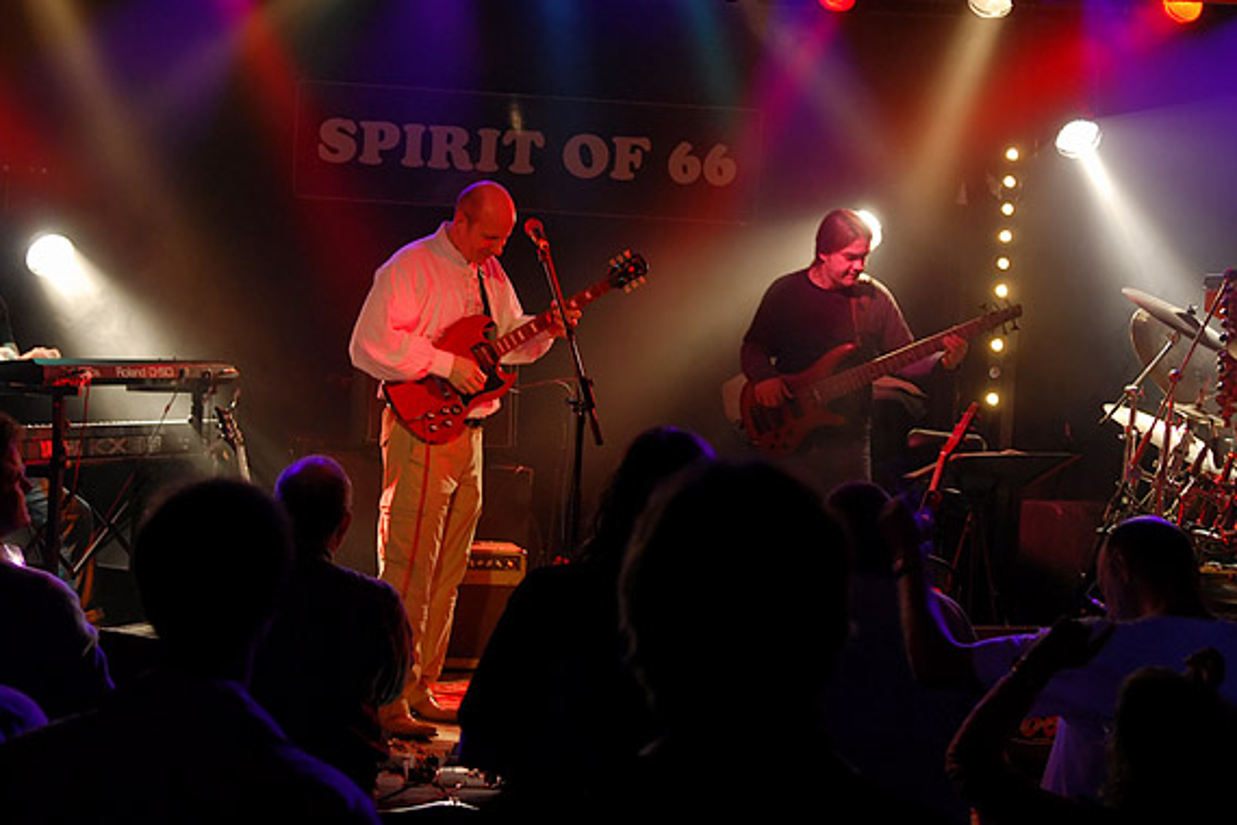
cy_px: 339
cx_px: 658
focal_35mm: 62
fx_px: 2119
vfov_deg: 22.0
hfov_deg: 32.5
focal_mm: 31
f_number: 3.2
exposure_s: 1/60
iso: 320
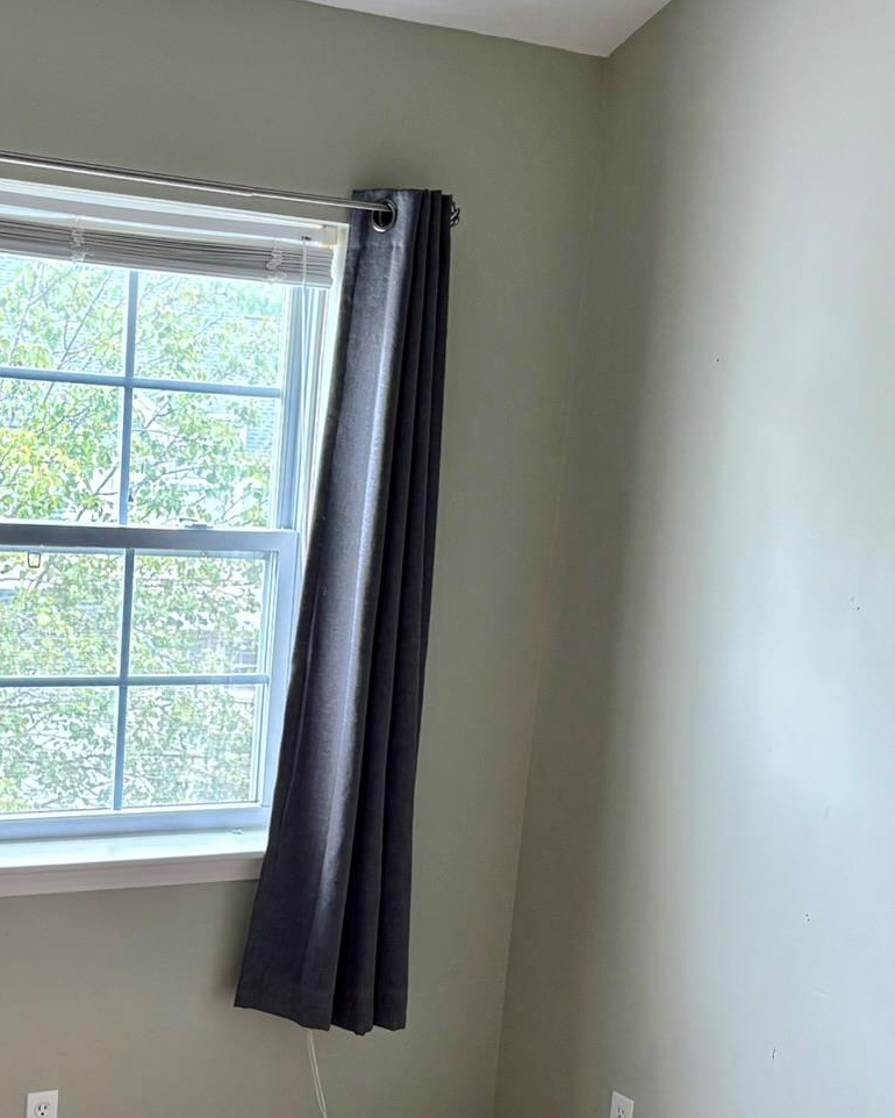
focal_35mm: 54
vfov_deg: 34.6
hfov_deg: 27.0
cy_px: 668
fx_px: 1787
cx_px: 58
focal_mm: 5.96
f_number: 1.6
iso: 125
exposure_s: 1/131
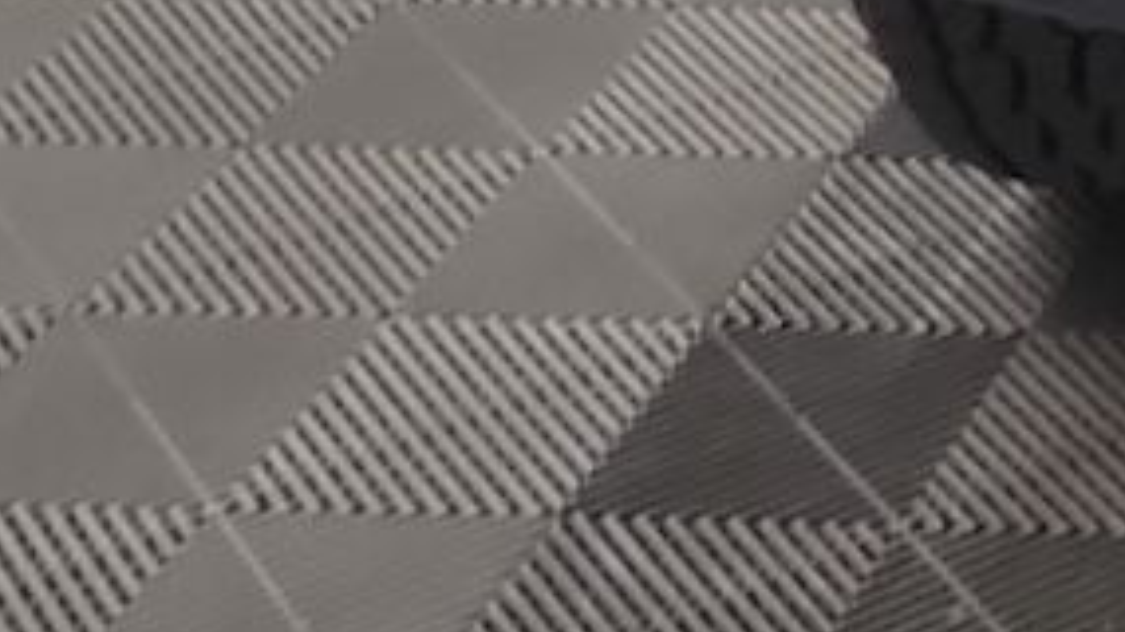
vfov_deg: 7.5
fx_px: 4383
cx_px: 2526
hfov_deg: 12.2
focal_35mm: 147
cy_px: -1019
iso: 725
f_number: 1.8
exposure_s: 1/59
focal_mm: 6.7
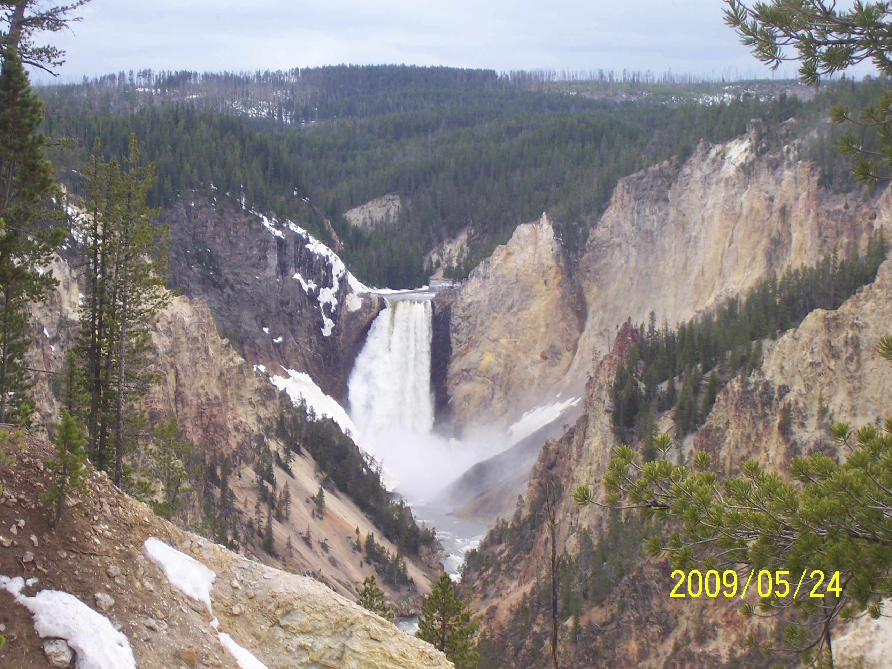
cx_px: 446
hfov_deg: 19.3
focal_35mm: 102
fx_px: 2628
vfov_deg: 14.5
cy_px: 334
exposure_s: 1/125
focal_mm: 16.8
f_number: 4.6
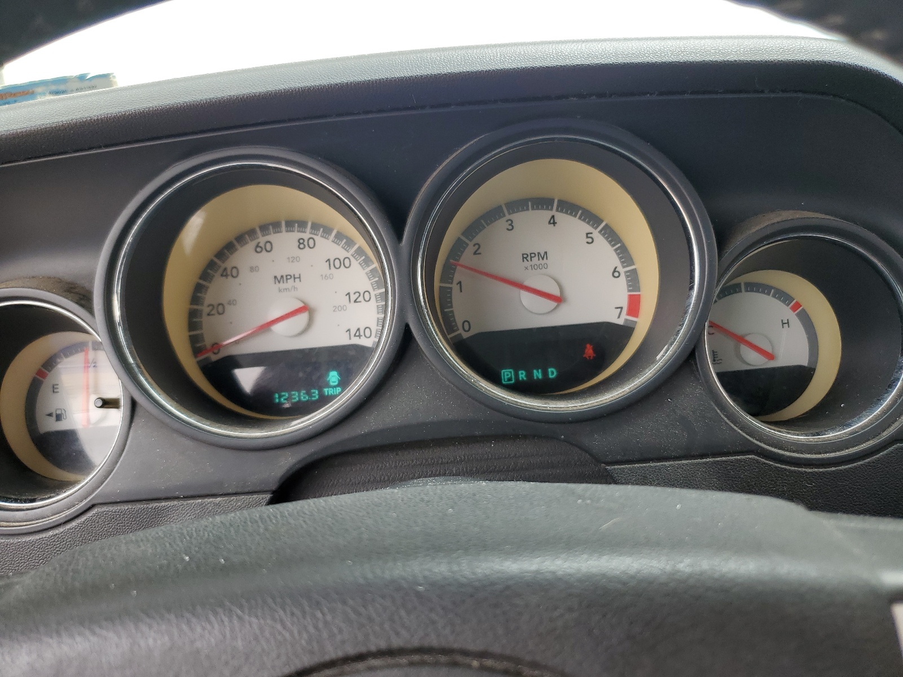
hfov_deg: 67.3
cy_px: 338
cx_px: 452
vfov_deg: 53.1
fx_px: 678
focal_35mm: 26
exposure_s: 1/152
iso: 50
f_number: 1.5
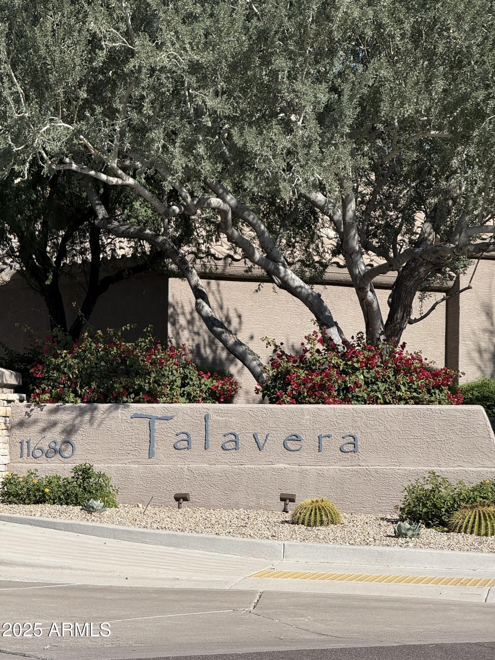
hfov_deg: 12.3
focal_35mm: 120
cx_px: 248
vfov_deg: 16.4
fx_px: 2288
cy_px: 330
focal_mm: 15.66
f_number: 2.8
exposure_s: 1/1866
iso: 64
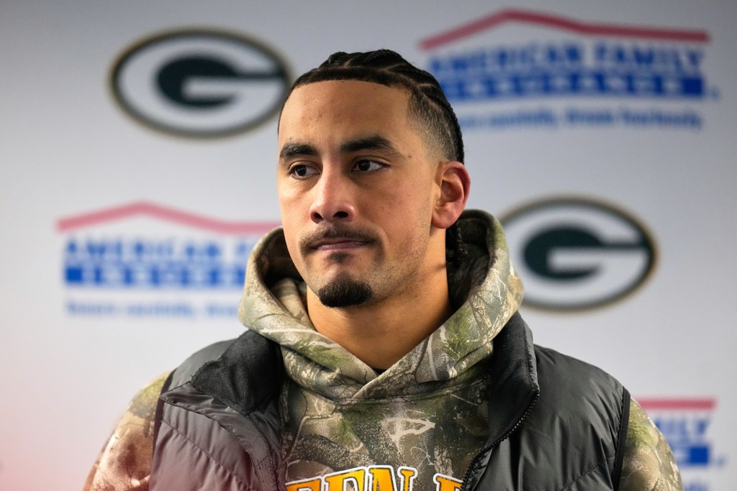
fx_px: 8189
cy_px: 246
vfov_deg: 3.4
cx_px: 368
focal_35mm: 400
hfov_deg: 5.2
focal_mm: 400
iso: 6400
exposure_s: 1/500
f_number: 2.8
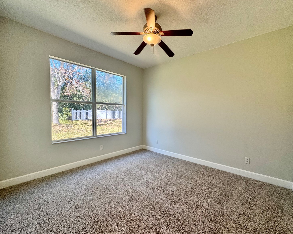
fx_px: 130
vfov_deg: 84.0
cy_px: 118
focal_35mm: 15
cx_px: 159
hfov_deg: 96.6
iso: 64
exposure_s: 1/120
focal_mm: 2.22
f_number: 2.2
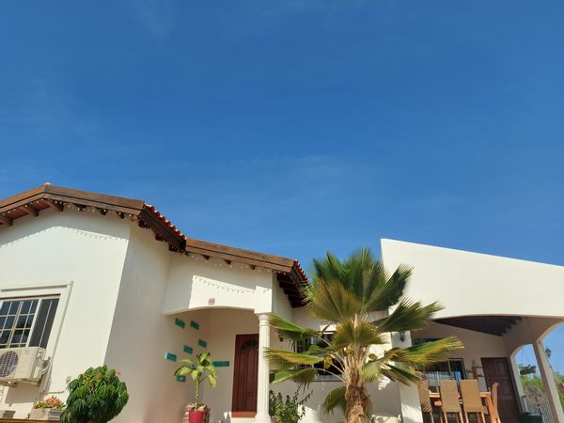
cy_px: 212
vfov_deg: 56.8
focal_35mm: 24
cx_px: 282
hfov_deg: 71.6
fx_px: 391
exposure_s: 1/1723
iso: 32
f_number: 1.8
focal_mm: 5.23
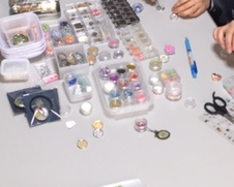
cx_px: 128
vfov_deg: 19.2
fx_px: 554
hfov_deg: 23.8
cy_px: 69
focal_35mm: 80
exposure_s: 1/30
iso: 50
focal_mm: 4.15
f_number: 2.2
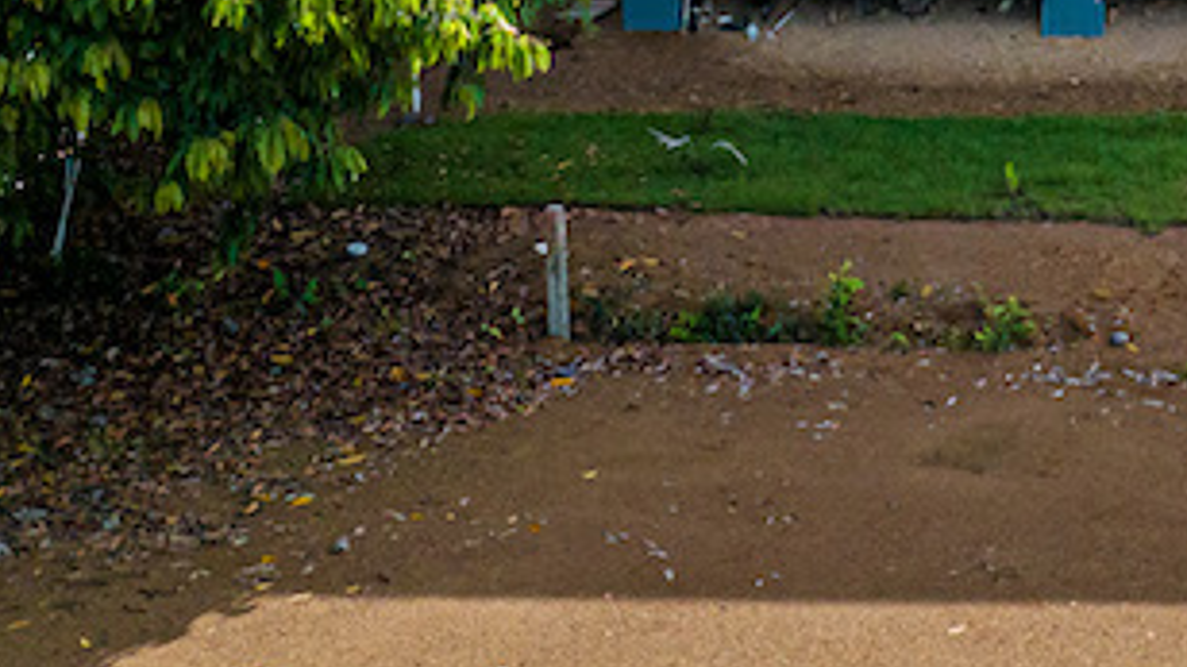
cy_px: -526
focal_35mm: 87
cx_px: 1372
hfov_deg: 22.8
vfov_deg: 12.7
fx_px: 2737
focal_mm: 12.29
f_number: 3.2
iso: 130
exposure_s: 1/8000
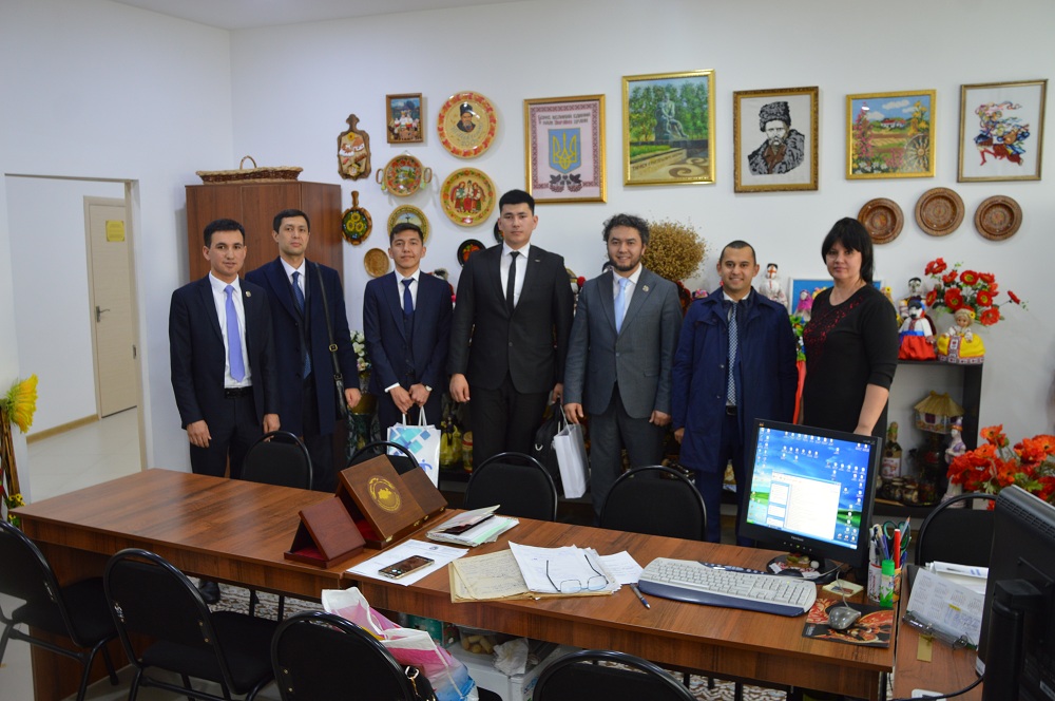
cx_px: 528
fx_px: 922
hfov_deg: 59.6
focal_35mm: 32
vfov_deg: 41.6
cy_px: 350
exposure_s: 1/20
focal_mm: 21
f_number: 3.8
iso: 400
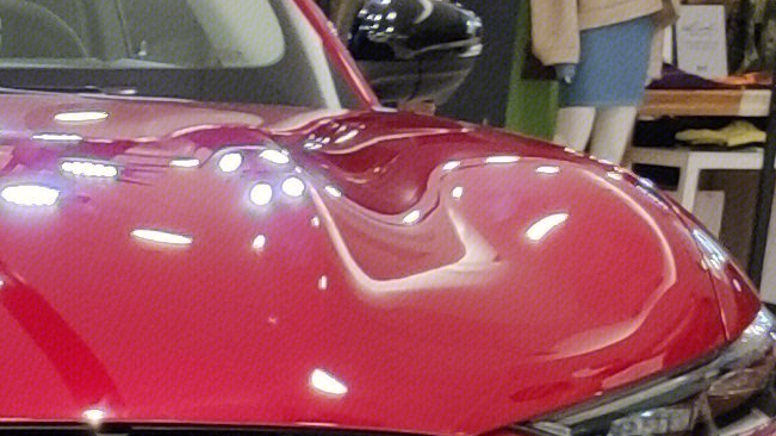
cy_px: 926
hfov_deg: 10.5
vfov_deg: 6.7
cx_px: -1134
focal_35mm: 174
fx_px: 3580
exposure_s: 1/100
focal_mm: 4.75
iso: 182
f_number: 1.75
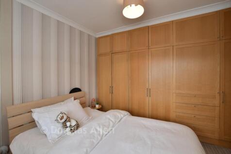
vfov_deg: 77.3
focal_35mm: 15
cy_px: 77
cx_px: 116
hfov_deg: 100.4
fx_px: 96
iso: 320
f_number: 7.1
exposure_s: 1/15
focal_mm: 10
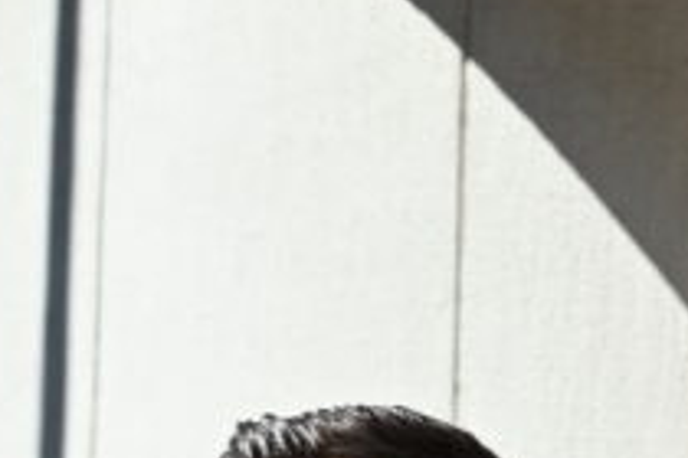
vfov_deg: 5.5
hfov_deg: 7.9
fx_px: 4701
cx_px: 1550
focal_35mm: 246
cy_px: 847
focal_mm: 43
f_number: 6.3
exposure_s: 1/500
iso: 200
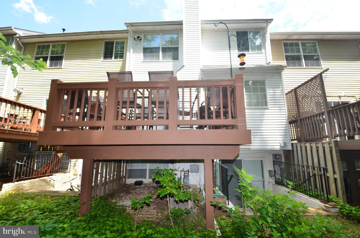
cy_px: 119
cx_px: 180
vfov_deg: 77.1
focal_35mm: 15
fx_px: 150
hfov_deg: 100.5
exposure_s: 1/125
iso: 400
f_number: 9
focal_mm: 10
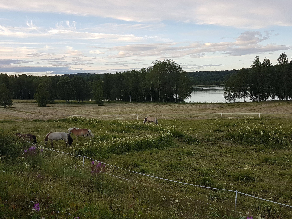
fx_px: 219
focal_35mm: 26
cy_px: 110
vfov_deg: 53.1
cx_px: 146
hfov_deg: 67.3
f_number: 1.7
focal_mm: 4.2
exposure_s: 1/520
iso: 40
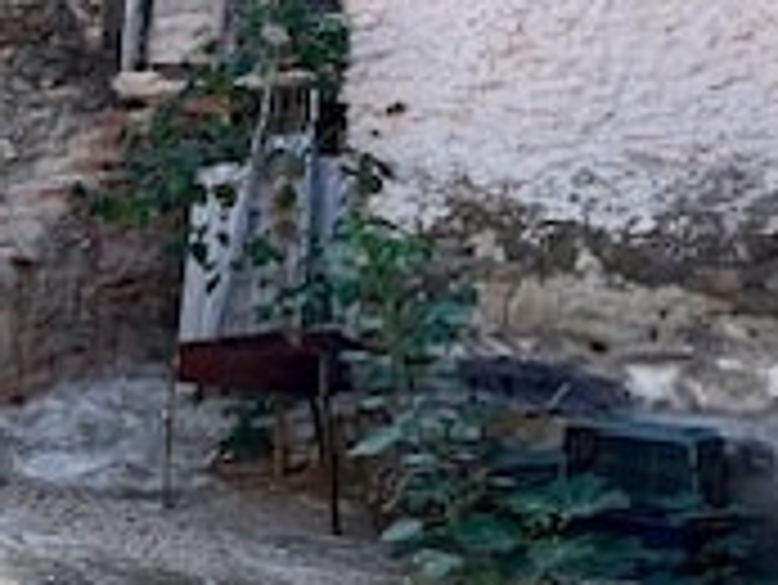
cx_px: -414
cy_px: 252
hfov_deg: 26.9
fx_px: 1080
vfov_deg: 30.3
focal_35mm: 48
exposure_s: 1/325
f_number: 1.8
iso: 32
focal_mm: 1.57
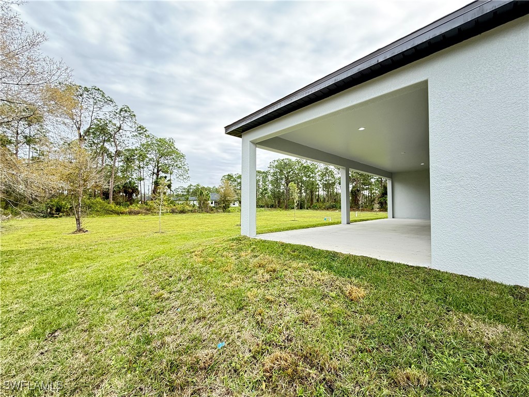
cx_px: 264
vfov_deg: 85.7
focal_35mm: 14
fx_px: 214
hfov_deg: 102.1
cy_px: 198
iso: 64
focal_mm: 2.22
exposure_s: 1/187
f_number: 2.2
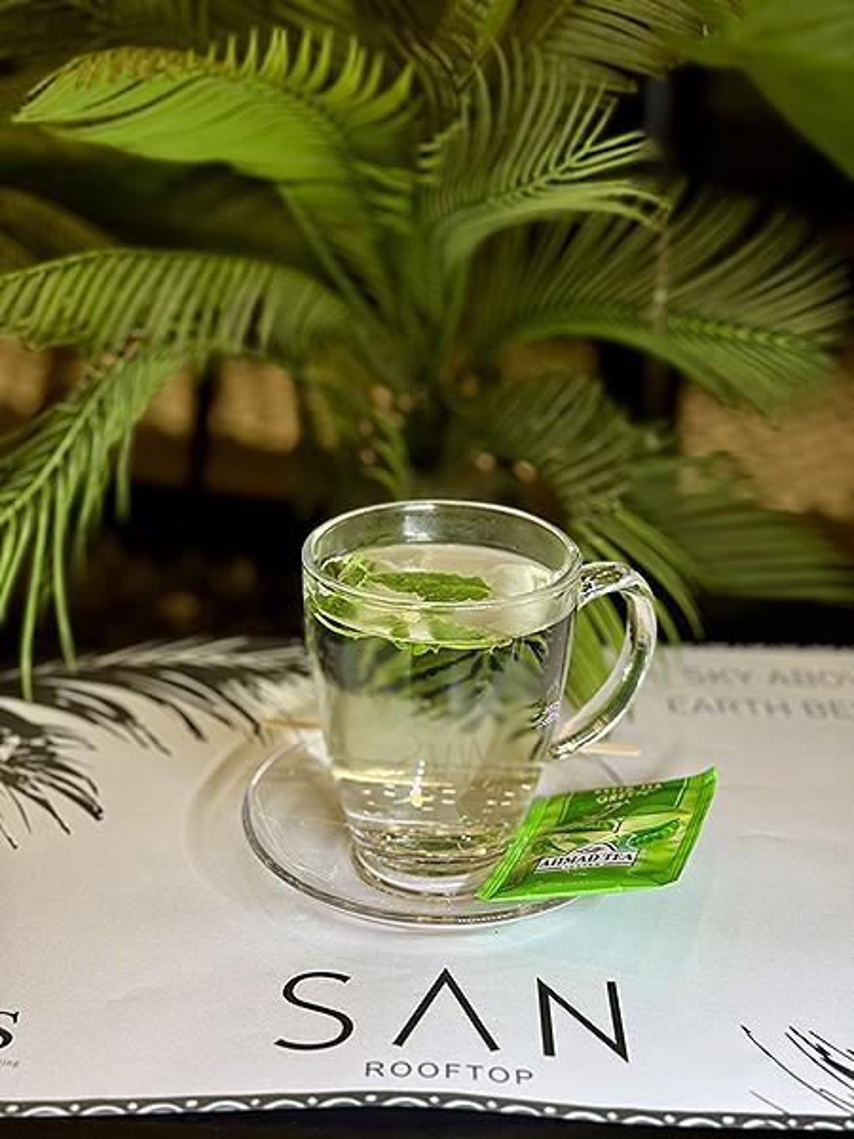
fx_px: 1579
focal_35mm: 48
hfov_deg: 30.3
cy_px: 570
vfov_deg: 39.7
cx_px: 427
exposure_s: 1/50
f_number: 1.78
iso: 80
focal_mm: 6.76
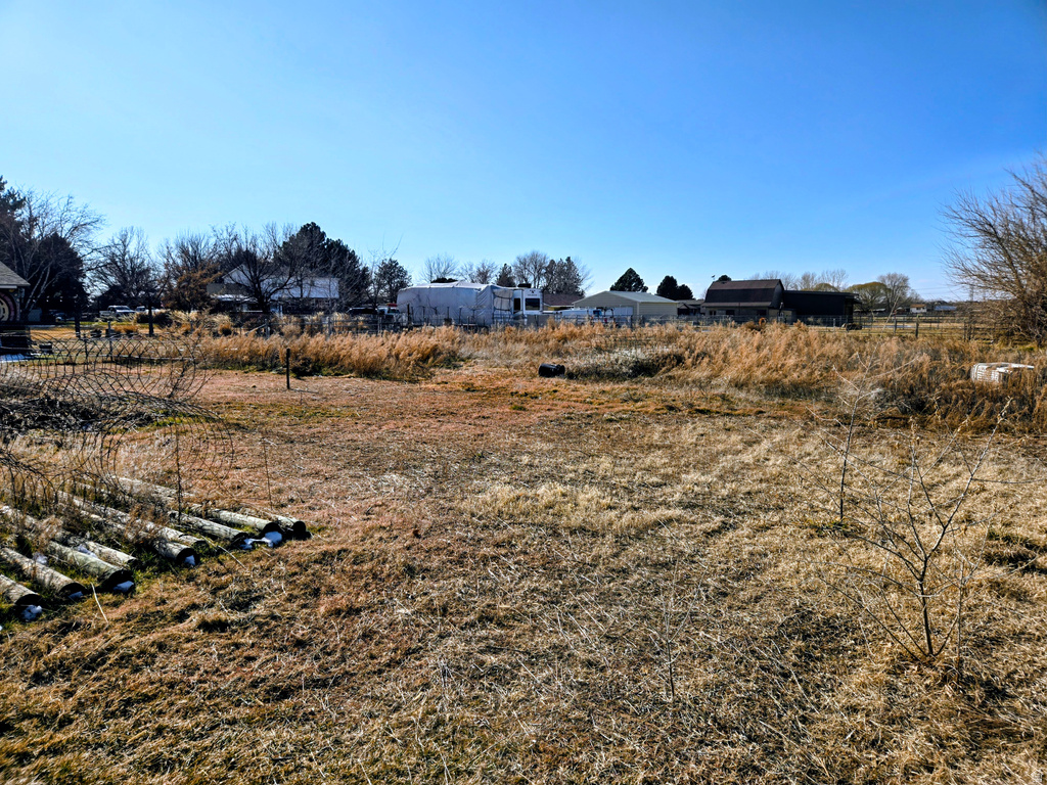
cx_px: 524
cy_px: 392
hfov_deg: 73.9
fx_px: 696
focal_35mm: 23
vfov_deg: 58.9
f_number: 1.8
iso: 25
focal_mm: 5.4
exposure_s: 1/3100
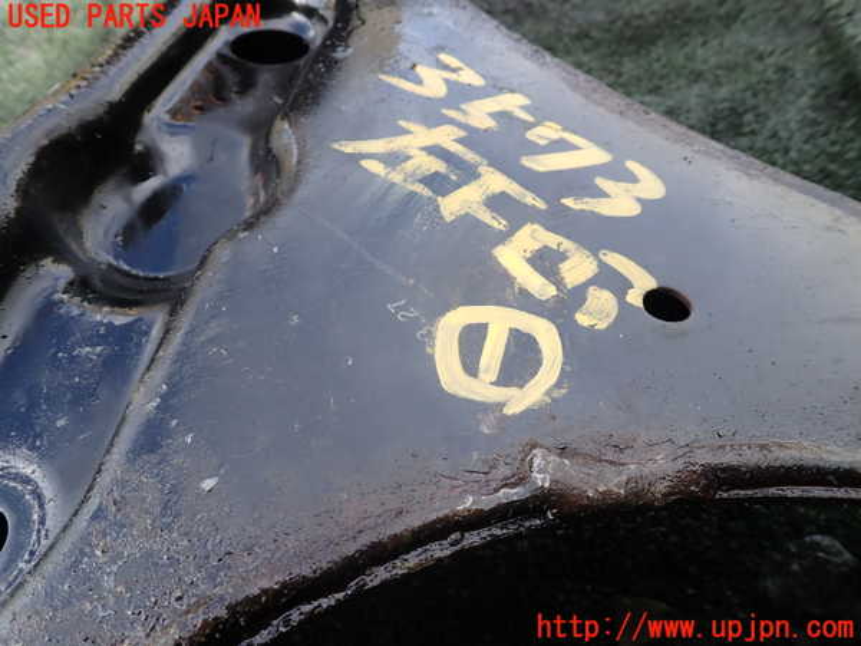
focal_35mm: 25
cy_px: 323
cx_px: 430
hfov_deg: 69.4
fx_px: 622
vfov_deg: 54.9
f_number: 2.8
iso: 100
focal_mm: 4.5
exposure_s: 1/250
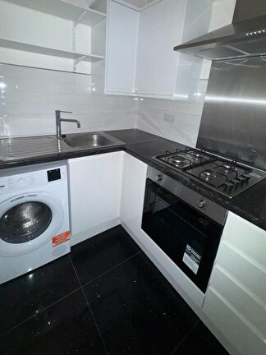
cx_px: 129
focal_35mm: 17
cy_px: 144
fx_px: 174
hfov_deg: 74.7
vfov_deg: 90.0
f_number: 2.2
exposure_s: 1/33
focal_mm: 2.22
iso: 160
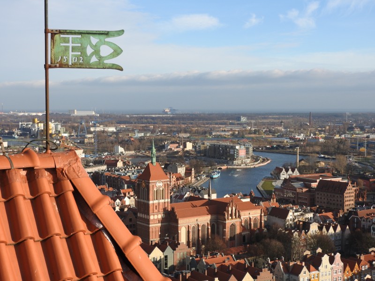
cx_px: 188
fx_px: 650
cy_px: 140
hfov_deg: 32.2
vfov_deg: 24.4
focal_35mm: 60
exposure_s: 1/640
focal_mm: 10.7
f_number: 4.2
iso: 100
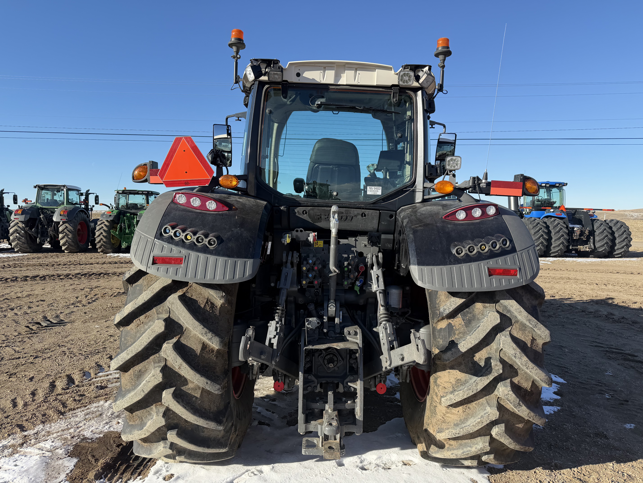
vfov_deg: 56.8
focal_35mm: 24
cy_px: 242
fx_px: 446
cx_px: 322
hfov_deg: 71.6
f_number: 1.78
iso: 80
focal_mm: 6.76
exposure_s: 1/2611
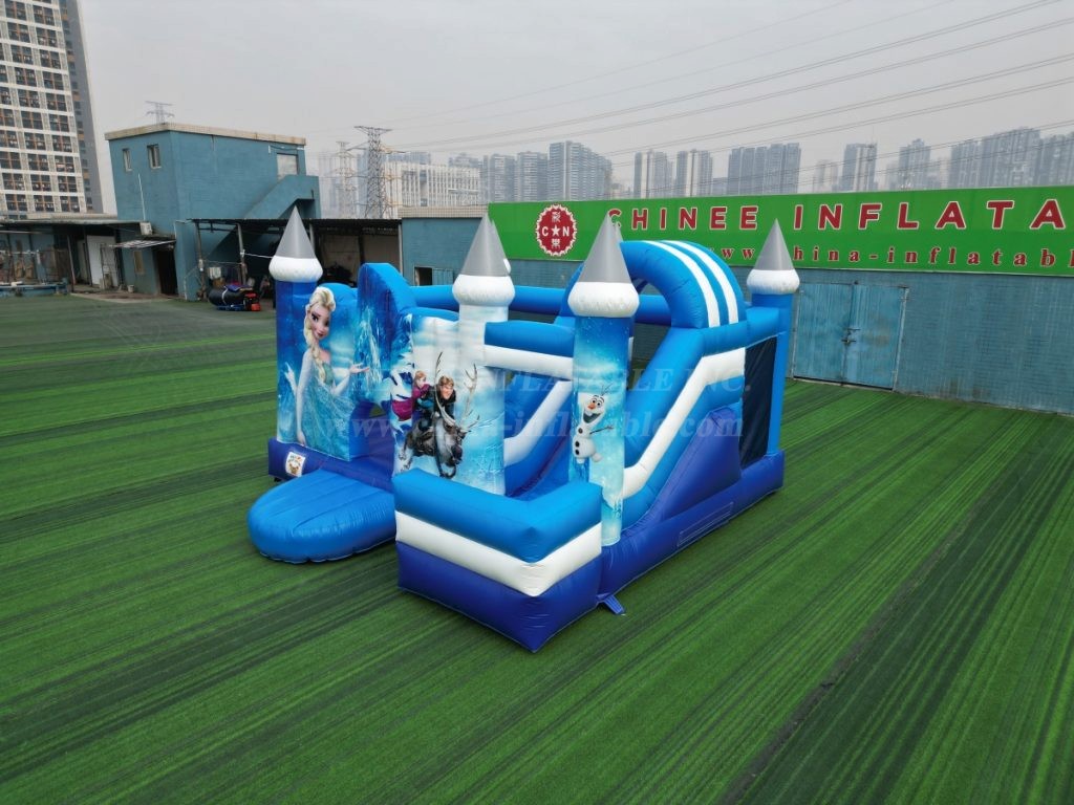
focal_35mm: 24
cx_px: 537
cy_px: 402
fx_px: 745
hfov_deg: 71.6
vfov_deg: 56.8
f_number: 1.7
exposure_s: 1/2000
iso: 120
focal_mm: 6.72
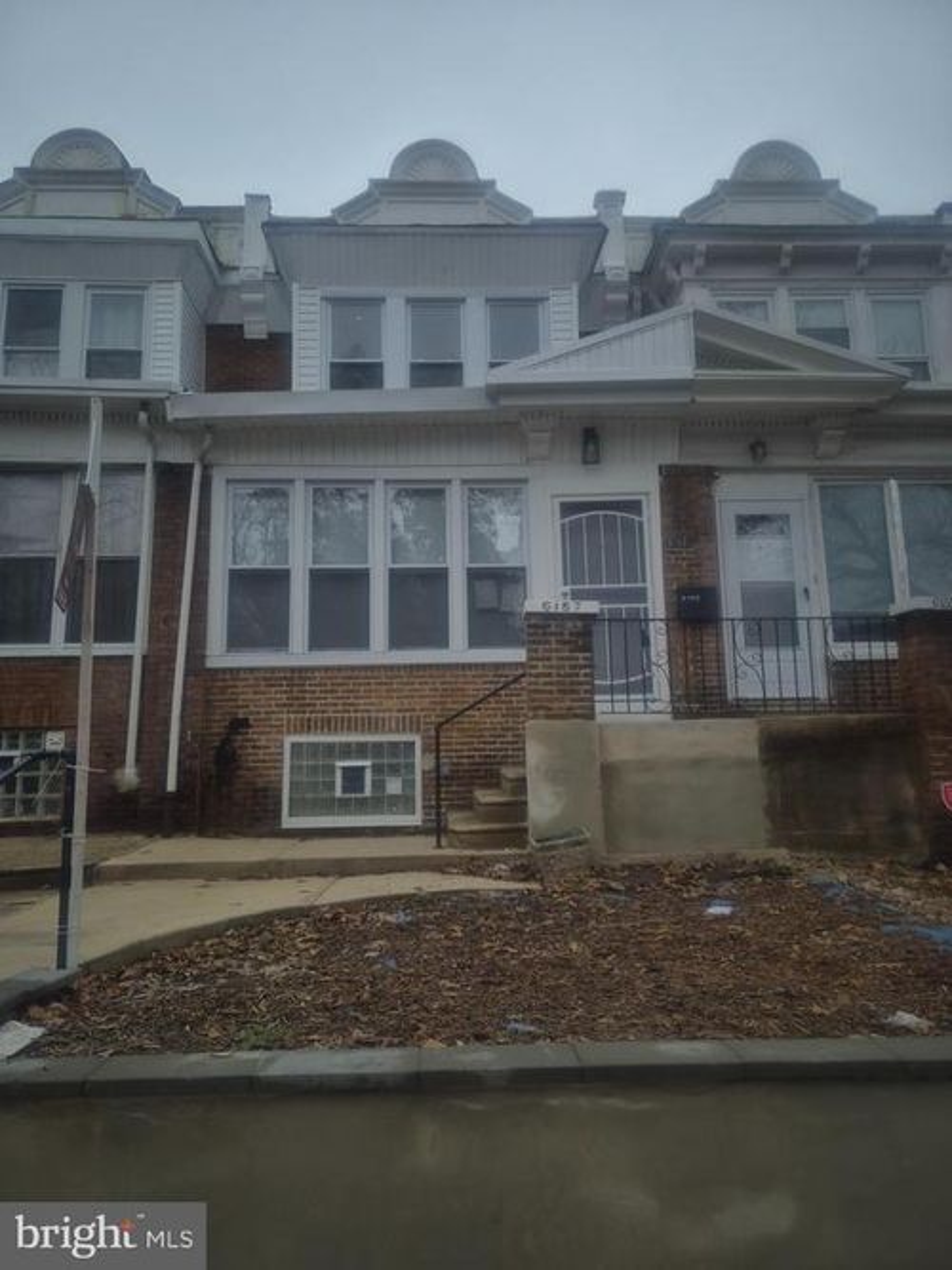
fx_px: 844
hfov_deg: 58.9
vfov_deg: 73.9
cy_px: 635
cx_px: 476
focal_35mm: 23
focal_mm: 5.4
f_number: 1.8
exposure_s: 1/668
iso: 25
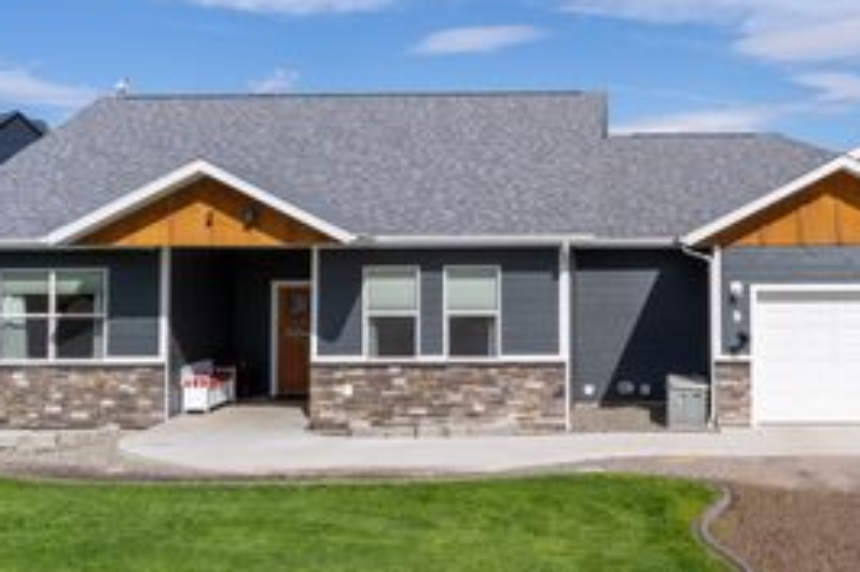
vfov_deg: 28.5
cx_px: 618
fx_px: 1122
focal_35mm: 47
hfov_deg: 41.0
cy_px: 202
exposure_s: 1/400
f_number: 20
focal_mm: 25
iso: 125
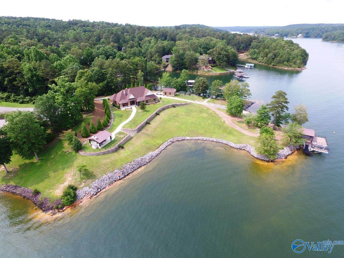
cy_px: 129
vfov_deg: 66.0
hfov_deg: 81.7
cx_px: 172
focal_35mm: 20
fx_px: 199
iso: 100
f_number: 2.8
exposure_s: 1/356
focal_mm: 3.61
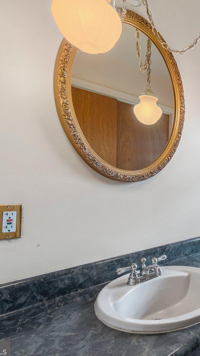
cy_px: 180
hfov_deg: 38.8
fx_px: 226
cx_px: 223
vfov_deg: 76.3
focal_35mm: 24
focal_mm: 10
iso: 200
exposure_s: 1/4
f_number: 9
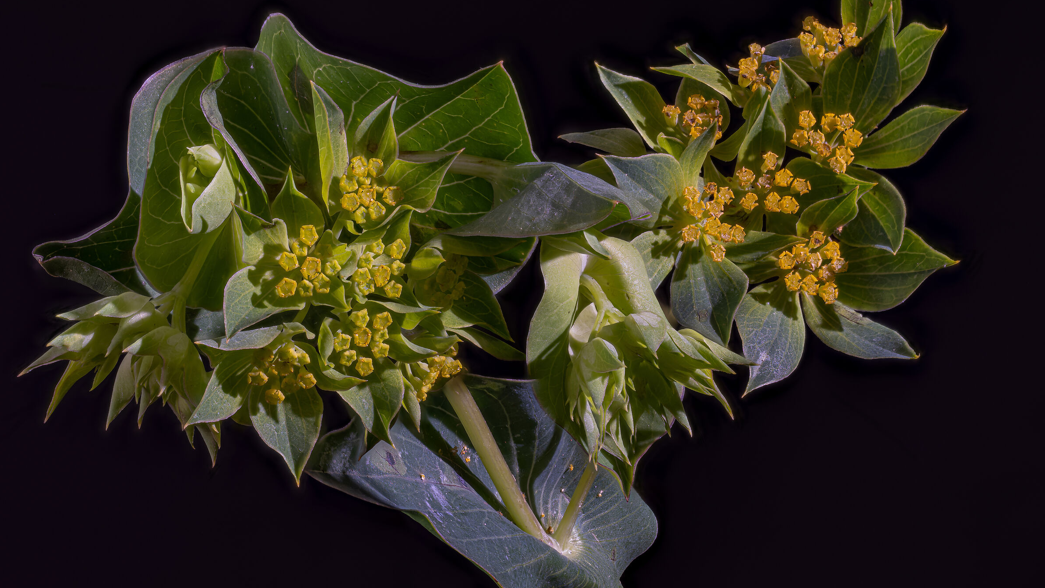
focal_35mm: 111
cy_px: 247
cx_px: 519
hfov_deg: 19.3
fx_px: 3076
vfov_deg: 10.9
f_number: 14
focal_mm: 105
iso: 100
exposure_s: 1.3
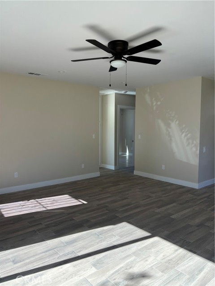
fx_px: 215
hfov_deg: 53.1
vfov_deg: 67.3
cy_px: 143
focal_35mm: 26
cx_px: 108
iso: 50
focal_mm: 5.96
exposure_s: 1/328
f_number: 1.6
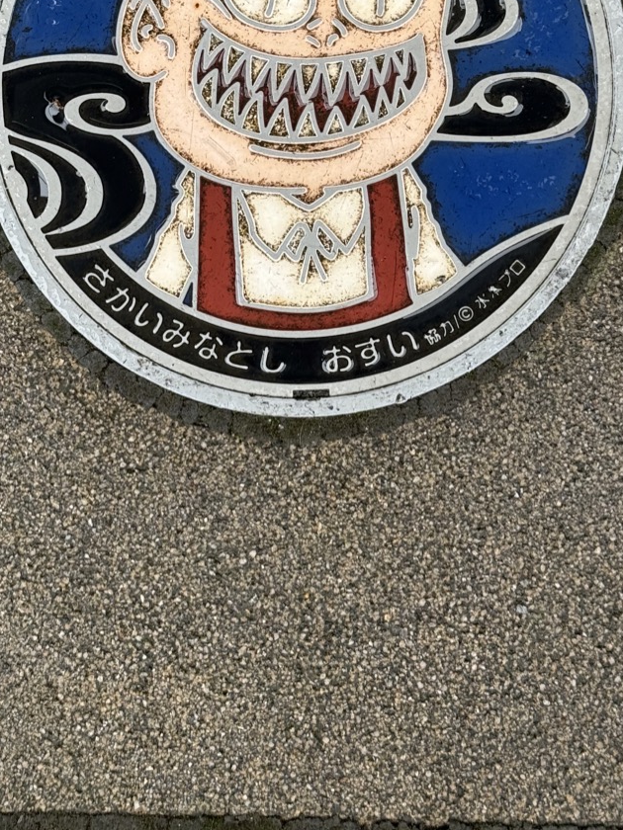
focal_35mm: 78
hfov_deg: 18.9
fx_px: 1872
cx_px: 297
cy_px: 161
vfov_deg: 24.6
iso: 64
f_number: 1.78
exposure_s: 1/207
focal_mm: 6.76
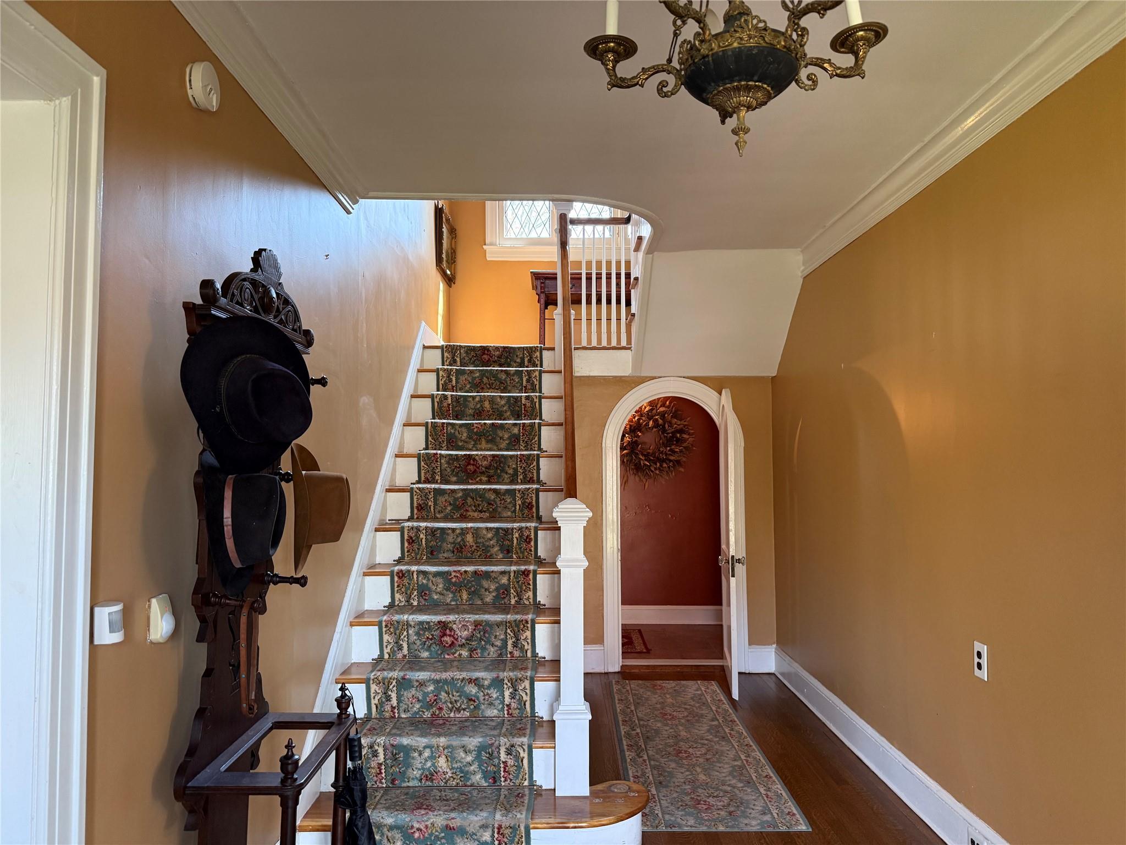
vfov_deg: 56.8
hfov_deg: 71.6
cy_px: 422
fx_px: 781
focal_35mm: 24
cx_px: 563
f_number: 1.78
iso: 200
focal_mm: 6.76
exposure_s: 1/60
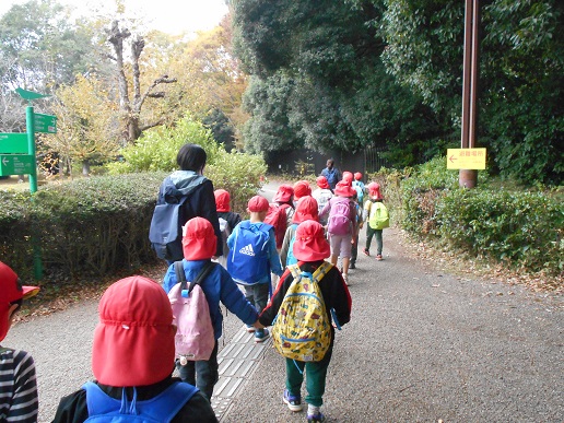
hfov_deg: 54.0
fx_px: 554
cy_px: 212
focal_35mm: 34
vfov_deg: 41.8
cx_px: 282
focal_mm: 5.8
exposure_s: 1/250
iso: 720
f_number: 3.6
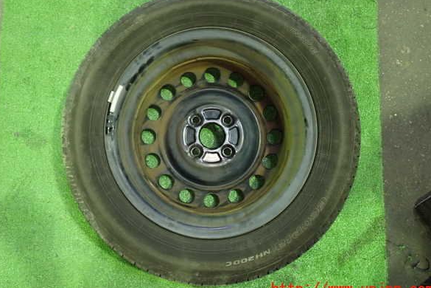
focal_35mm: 32
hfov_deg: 58.7
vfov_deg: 41.1
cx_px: 217
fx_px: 383
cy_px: 133
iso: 800
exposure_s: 1/20
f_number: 2.3
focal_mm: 5.4
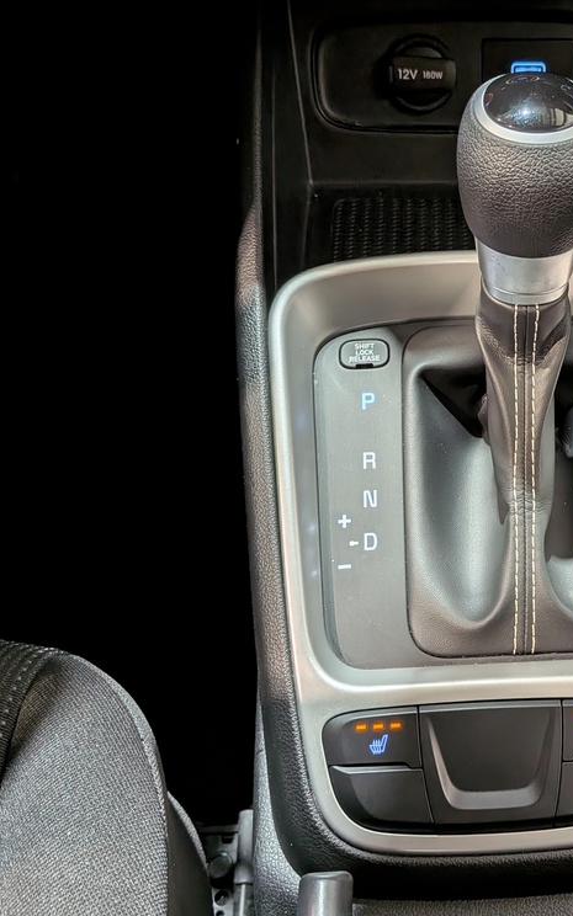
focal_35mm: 35
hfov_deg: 34.7
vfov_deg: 55.3
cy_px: 463
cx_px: 492
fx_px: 875
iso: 26
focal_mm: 4.53
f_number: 1.7
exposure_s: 1/44.9
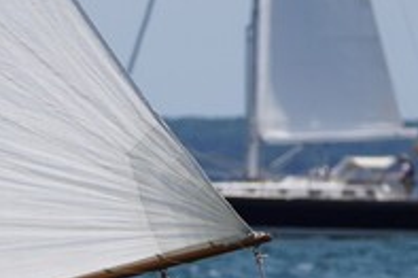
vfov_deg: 1.5
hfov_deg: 2.3
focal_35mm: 916
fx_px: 10627
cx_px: -36
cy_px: 275
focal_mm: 150
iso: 125
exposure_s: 1/1600
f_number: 5
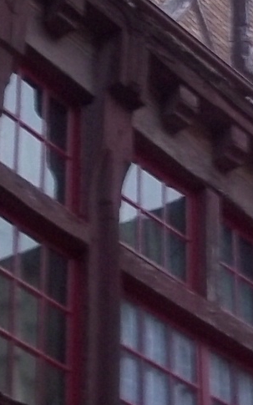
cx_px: 177
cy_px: 128
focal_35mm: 161
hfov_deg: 8.1
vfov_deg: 13.0
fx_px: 1777
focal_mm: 6.5
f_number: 3.1
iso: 160
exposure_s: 1/15
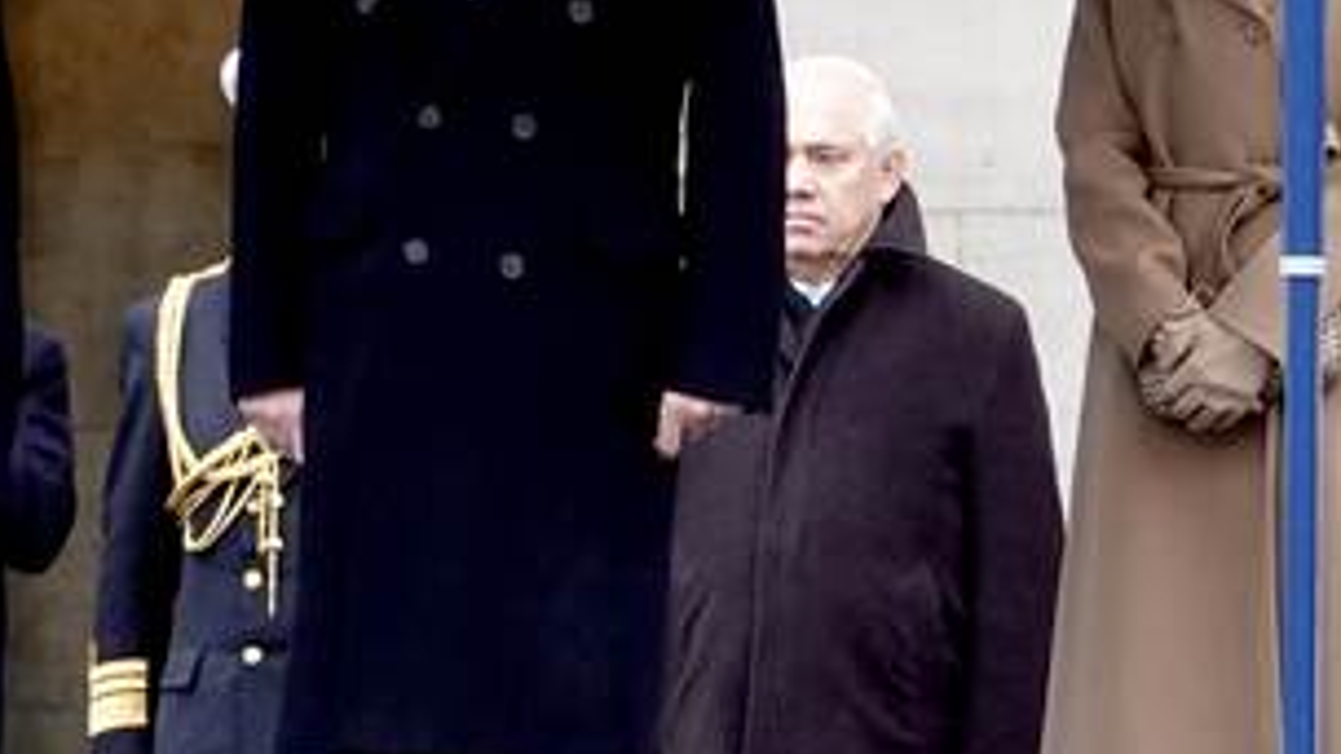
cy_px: 258
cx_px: -31
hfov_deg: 2.2
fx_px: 34633
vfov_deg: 1.2
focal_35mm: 974
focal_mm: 124.94
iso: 800
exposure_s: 1/60
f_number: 4
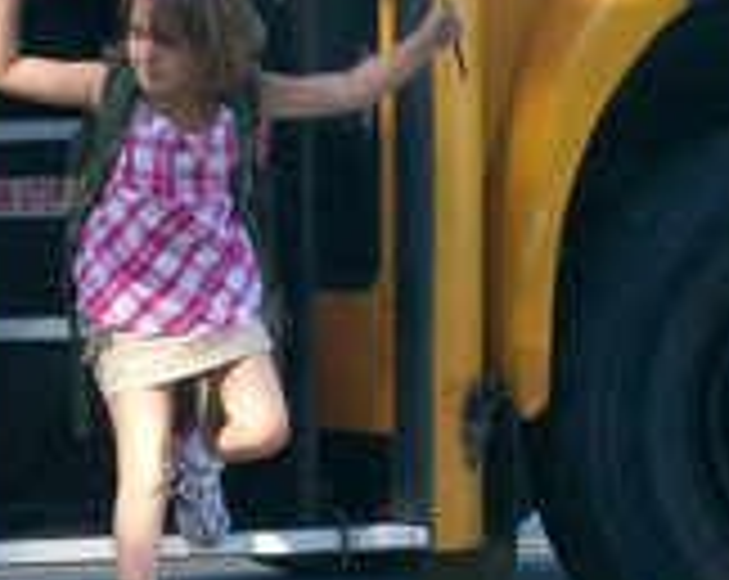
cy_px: 427
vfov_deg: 6.1
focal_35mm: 252
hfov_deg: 7.7
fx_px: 5427
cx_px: 97
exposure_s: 1/177
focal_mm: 14.3
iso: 140
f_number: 4.3
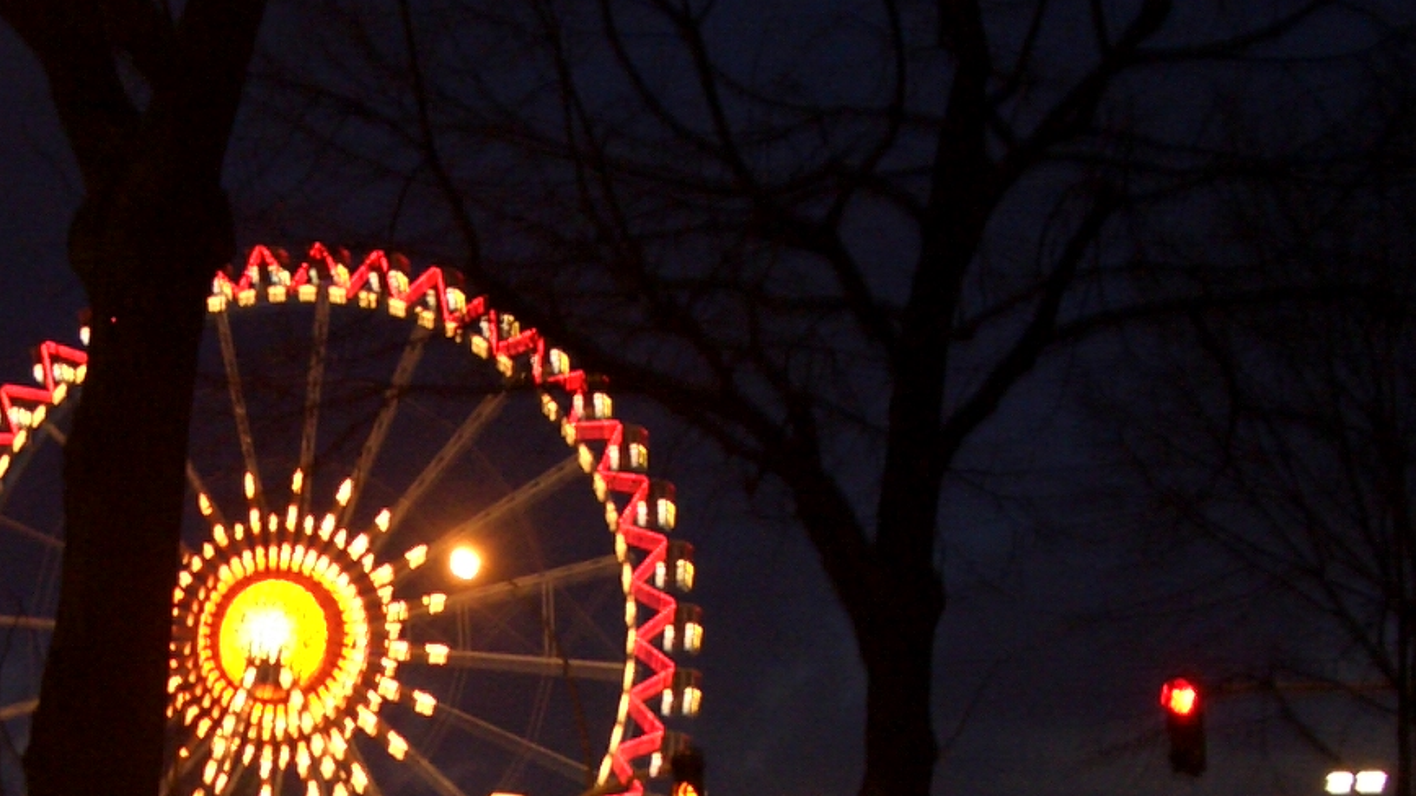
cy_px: 827
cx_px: 300
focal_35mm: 90
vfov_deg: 13.2
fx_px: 3379
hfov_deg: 23.4
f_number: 2.6
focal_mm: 5.8
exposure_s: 1/8
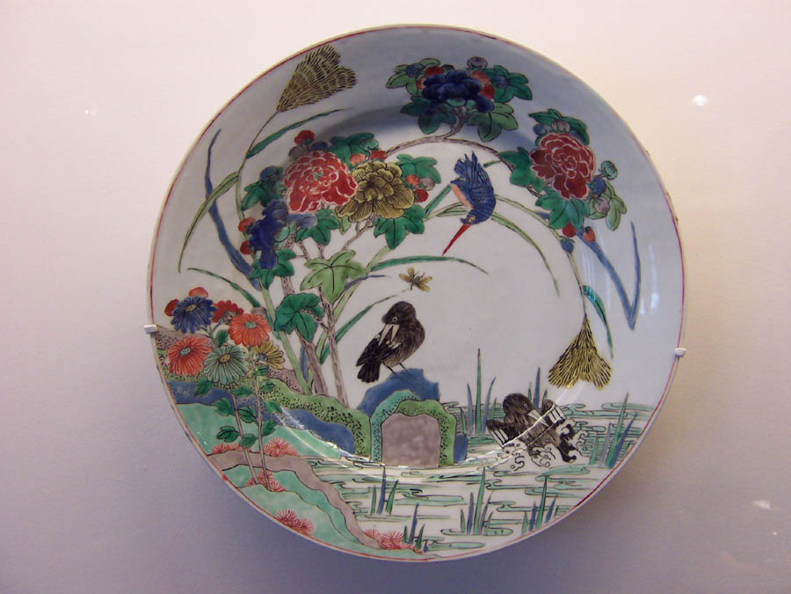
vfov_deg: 39.7
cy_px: 297
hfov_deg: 51.4
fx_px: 823
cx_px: 396
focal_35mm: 36
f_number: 2.8
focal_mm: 5.6
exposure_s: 1/30
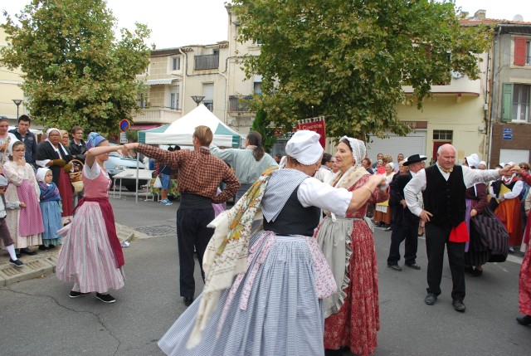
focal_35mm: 27
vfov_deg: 48.1
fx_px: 399
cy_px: 178
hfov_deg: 67.3
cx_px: 266
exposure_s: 1/125
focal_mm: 18
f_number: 5.6
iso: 200
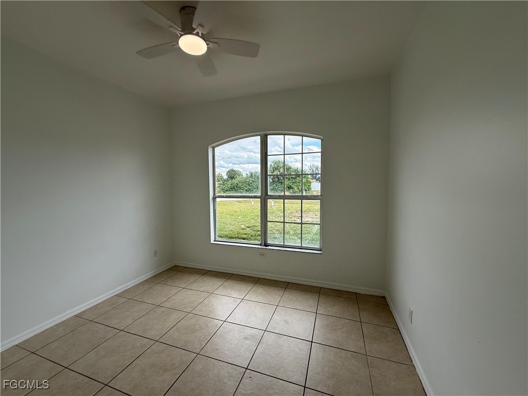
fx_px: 214
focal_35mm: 14
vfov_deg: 85.7
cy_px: 198
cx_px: 264
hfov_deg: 102.1
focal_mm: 2.22
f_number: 2.2
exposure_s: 1/522
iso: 64
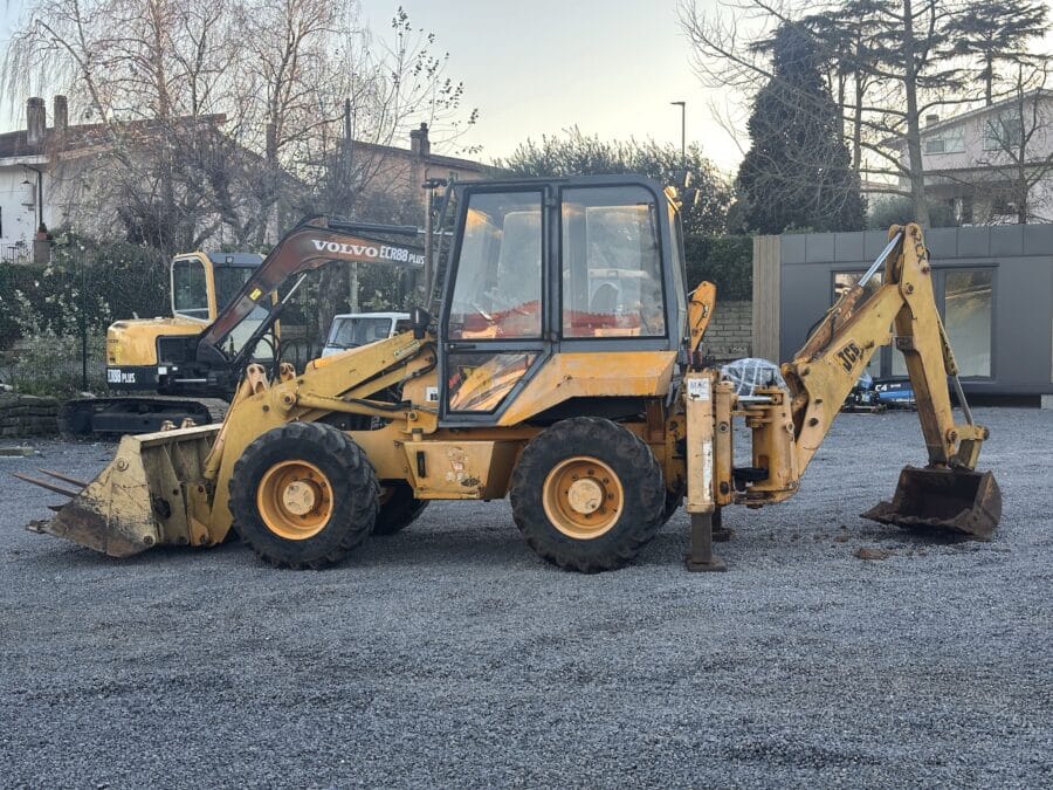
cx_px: 526
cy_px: 395
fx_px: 1460
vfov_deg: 30.3
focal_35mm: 48
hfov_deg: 39.7
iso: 64
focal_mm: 6.86
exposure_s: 1/299
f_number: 1.78
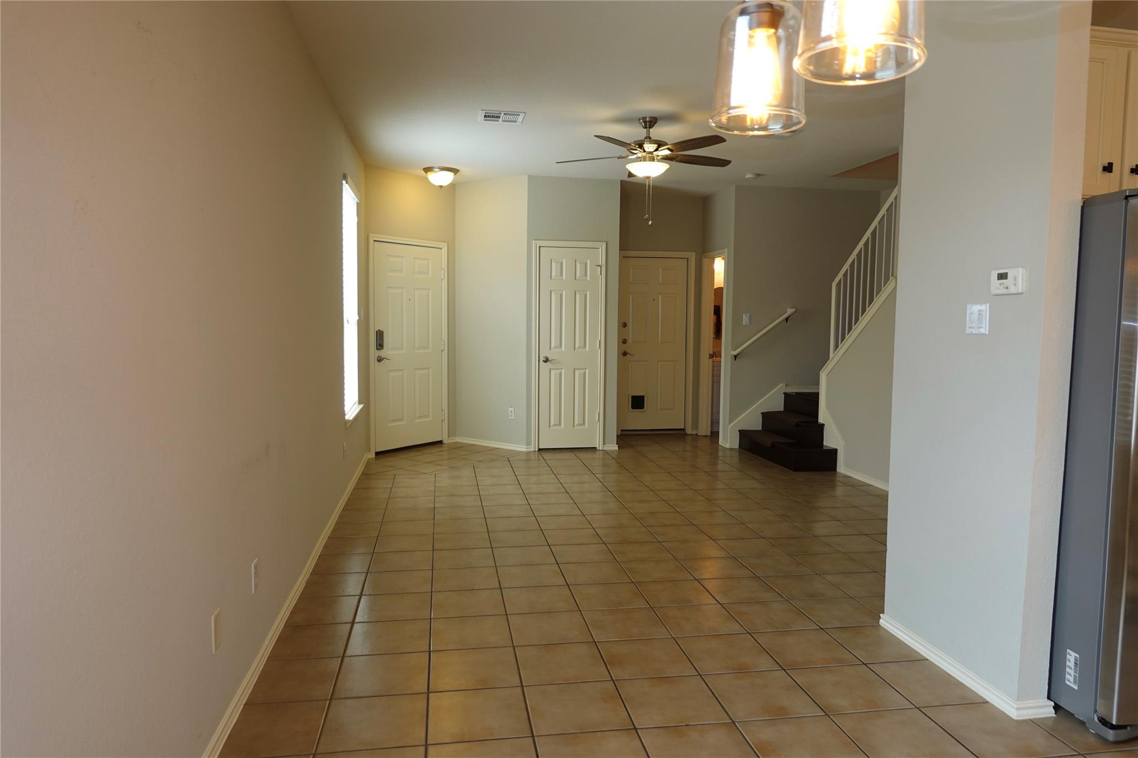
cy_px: 379
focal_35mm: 24
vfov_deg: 53.1
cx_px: 569
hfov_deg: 73.7
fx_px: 759
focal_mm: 9
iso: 100
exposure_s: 1/30
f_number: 2.8
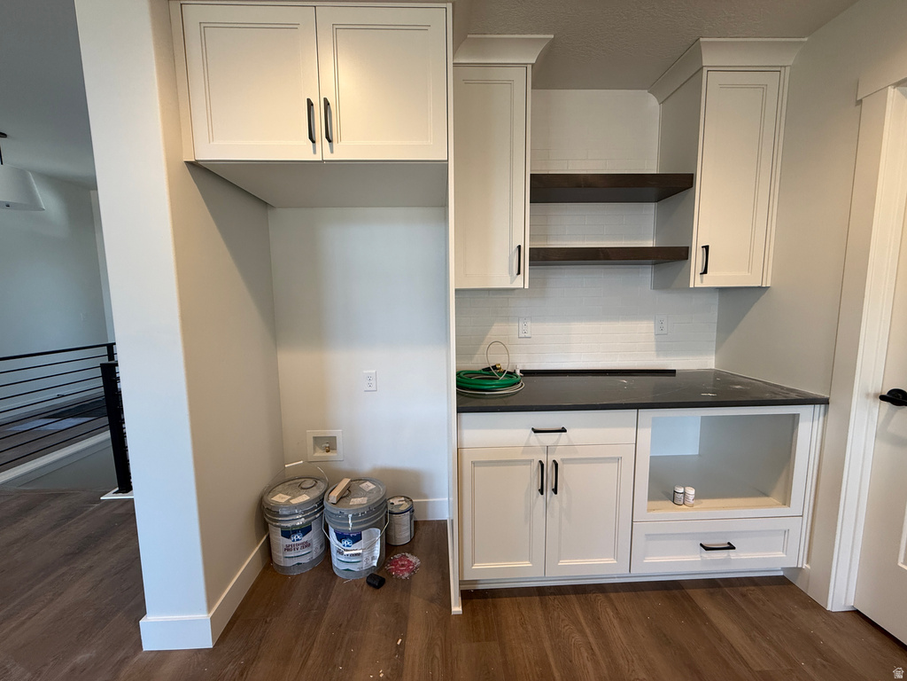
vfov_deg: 85.7
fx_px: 367
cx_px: 454
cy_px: 340
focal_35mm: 14
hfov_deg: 102.1
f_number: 2.2
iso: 160
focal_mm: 2.22
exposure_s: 1/120
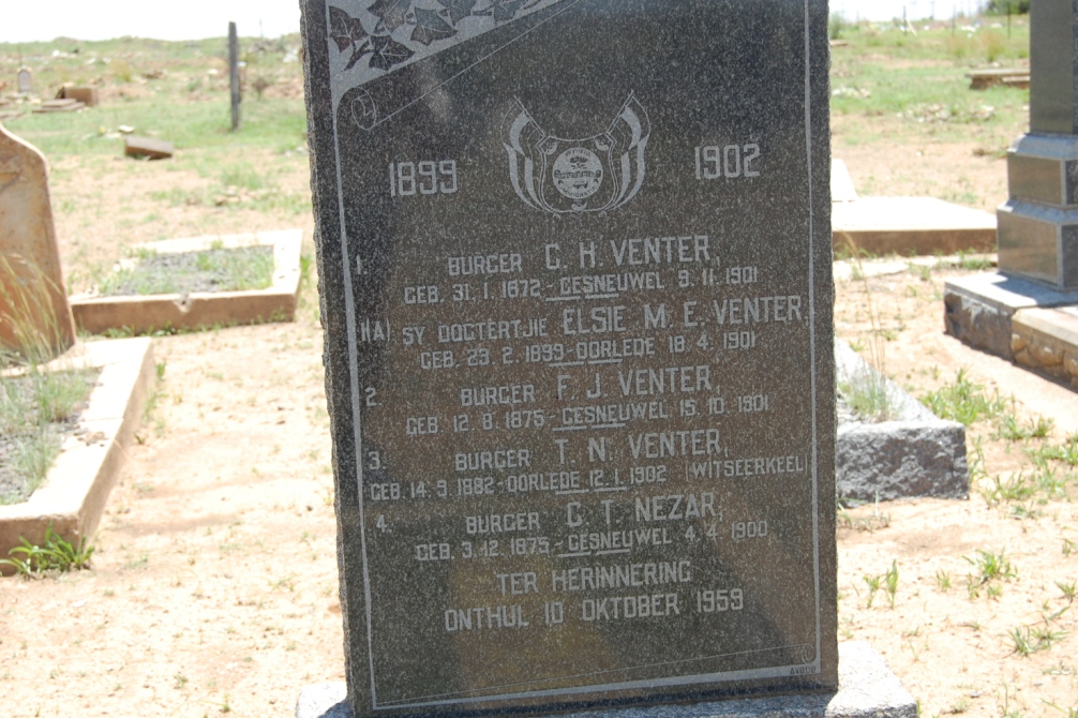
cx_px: 544
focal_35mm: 58
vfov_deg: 23.4
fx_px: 1736
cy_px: 361
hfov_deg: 34.5
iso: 200
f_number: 7.1
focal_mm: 38
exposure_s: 1/200
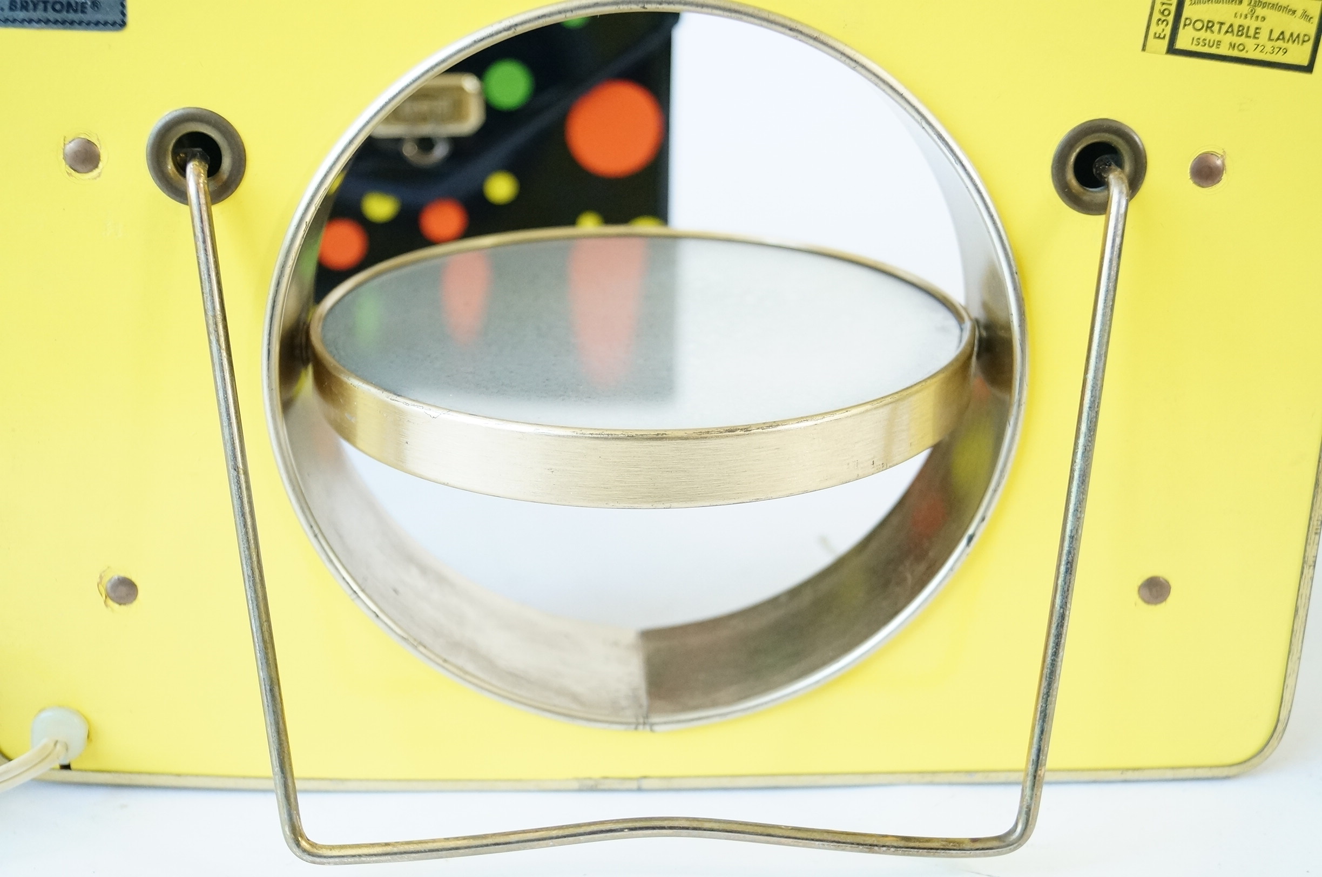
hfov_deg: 43.7
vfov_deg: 29.8
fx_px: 1650
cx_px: 661
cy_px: 438
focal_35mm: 45
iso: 1600
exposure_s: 1/60
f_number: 4.5
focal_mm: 30
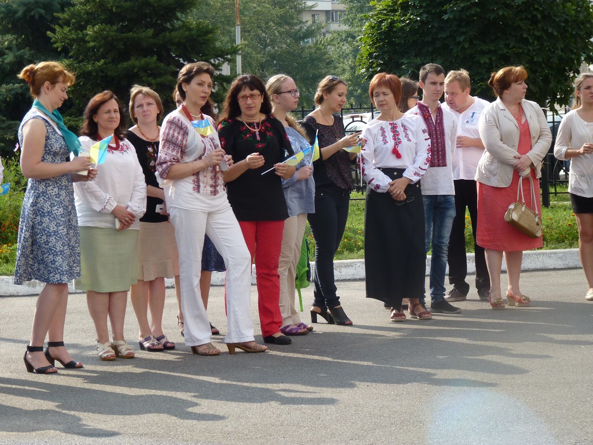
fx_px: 2090
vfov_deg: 12.1
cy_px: 222
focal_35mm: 122
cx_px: 296
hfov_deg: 16.1
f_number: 3.6
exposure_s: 1/500
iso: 100
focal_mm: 21.6
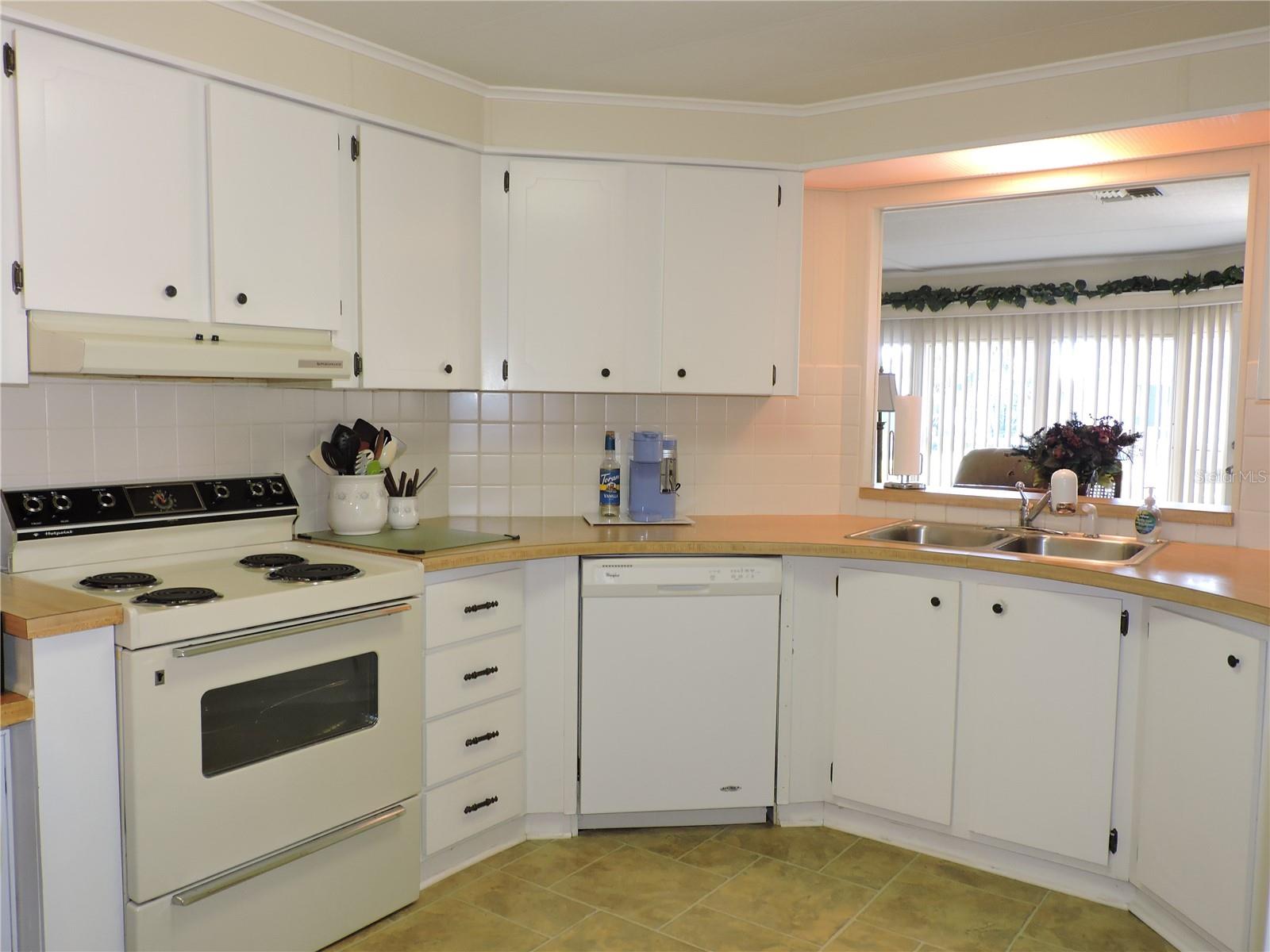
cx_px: 635
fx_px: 1027
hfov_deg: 63.4
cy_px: 476
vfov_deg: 49.7
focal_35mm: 28
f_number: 3.1
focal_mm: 5
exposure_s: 1/30
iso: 200
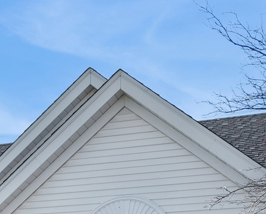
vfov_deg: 16.0
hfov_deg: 20.2
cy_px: 332
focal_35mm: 87
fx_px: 686
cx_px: -77
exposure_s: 1/400
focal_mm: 16
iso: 320
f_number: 8
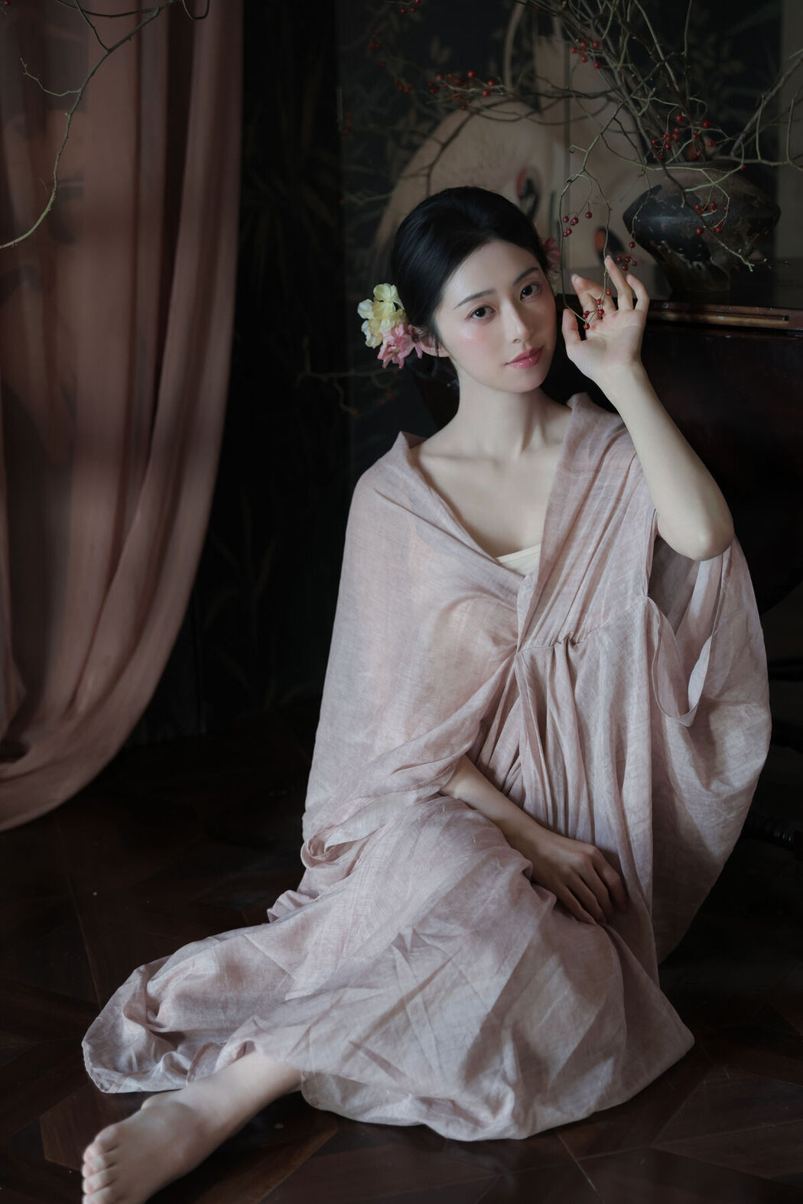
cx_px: 402
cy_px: 602
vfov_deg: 36.2
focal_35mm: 55
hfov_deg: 24.6
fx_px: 1840
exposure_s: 1/125
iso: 1000
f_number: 2.8
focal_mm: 55
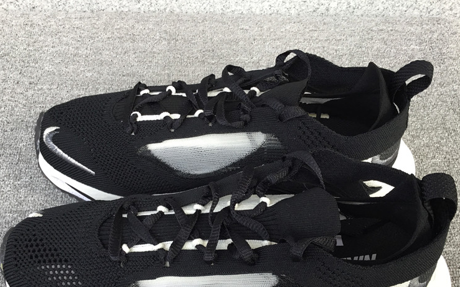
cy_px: 202
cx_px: 238
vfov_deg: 31.6
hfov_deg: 49.3
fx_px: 501
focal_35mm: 40
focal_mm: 3.3
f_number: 2.4
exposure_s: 1/100
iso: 40
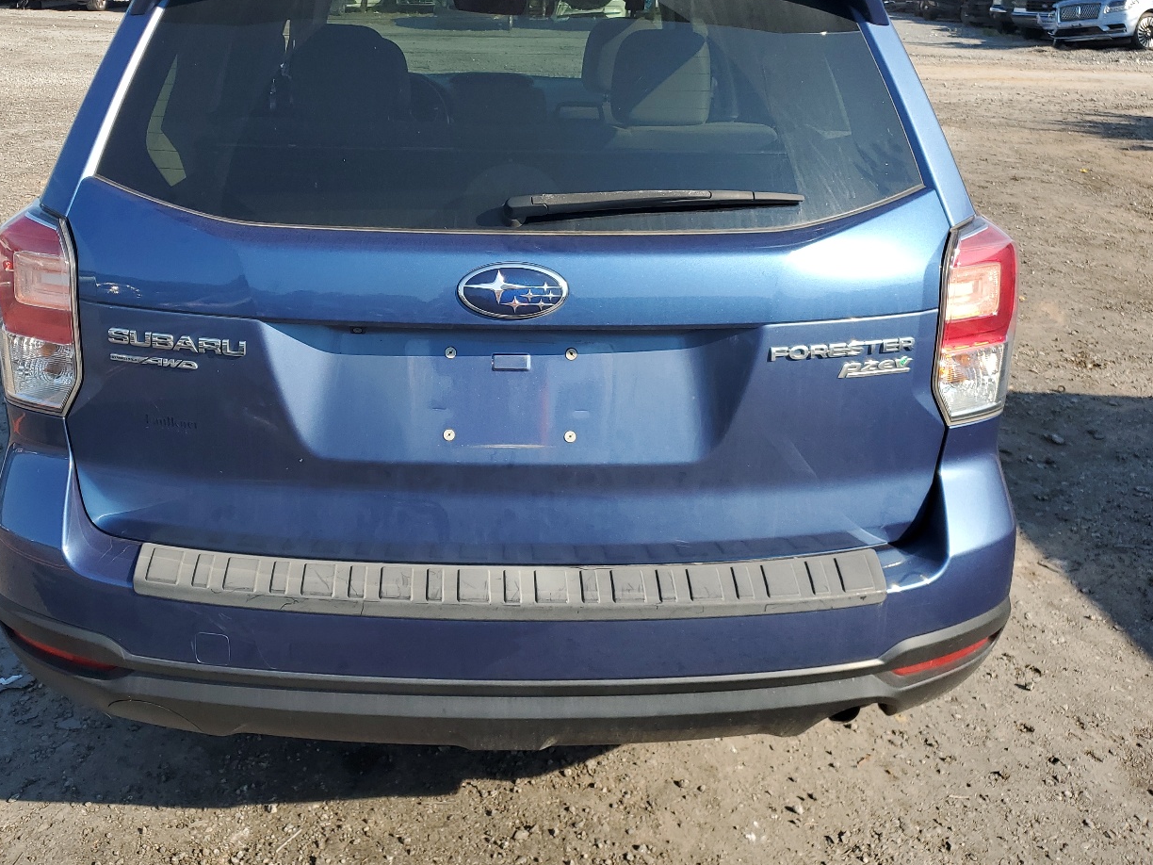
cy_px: 318
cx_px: 489
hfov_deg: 53.7
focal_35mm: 34
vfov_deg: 41.5
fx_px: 1132
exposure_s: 1/2000
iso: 50
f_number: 1.5
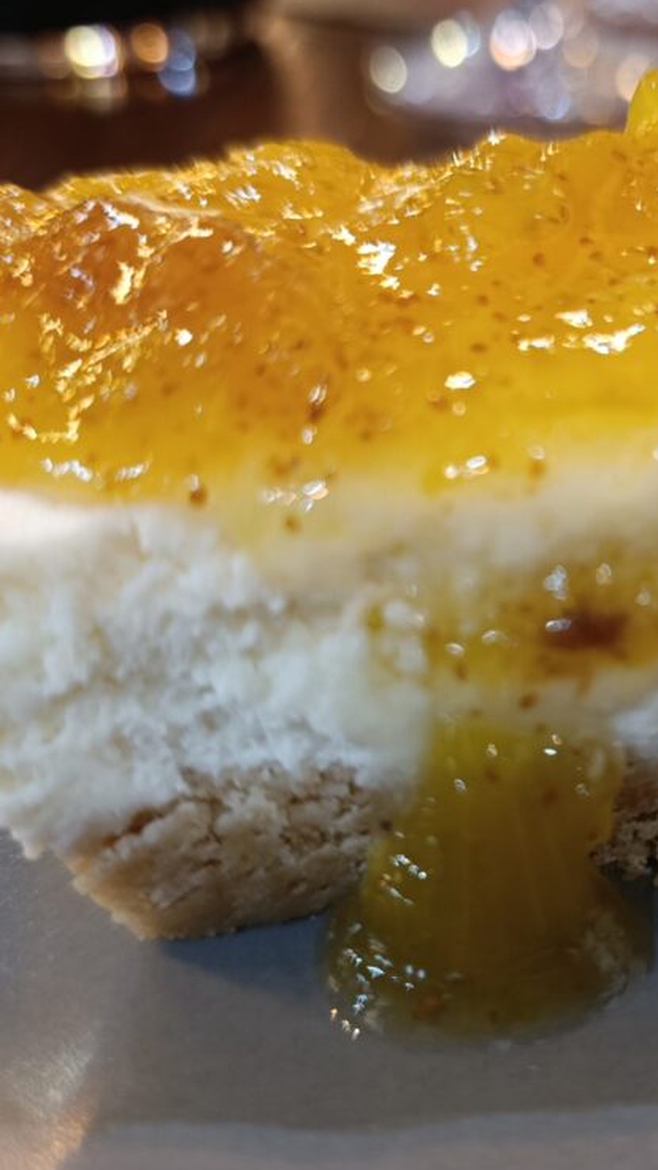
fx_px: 1055
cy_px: 589
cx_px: 552
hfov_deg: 33.4
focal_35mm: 34
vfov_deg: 58.0
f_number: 1.65
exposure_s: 1/33.3
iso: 1305
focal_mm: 6.11
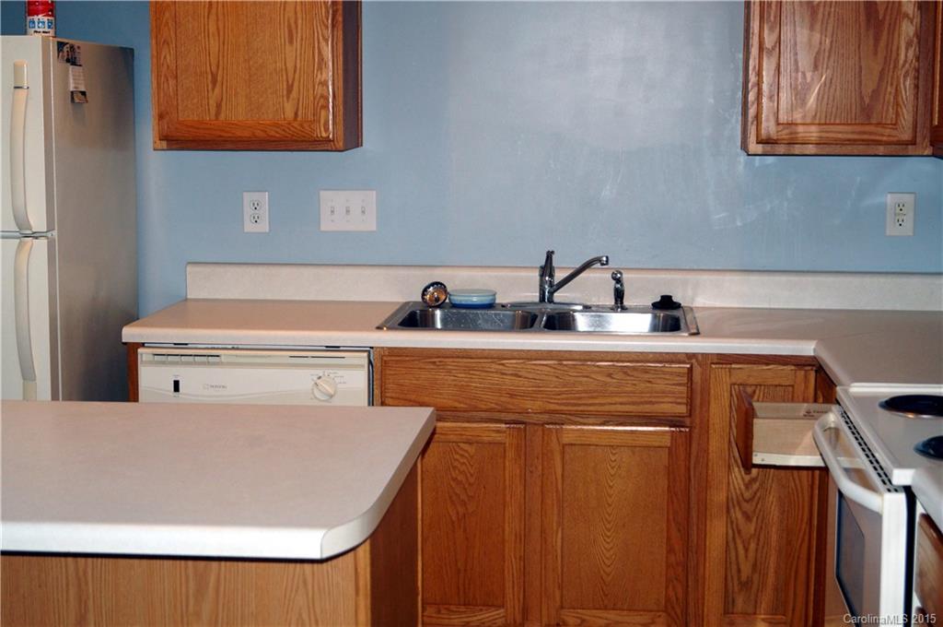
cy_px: 314
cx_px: 472
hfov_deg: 37.9
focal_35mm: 52
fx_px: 1373
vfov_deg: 25.7
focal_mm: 35
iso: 800
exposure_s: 1/160
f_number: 5
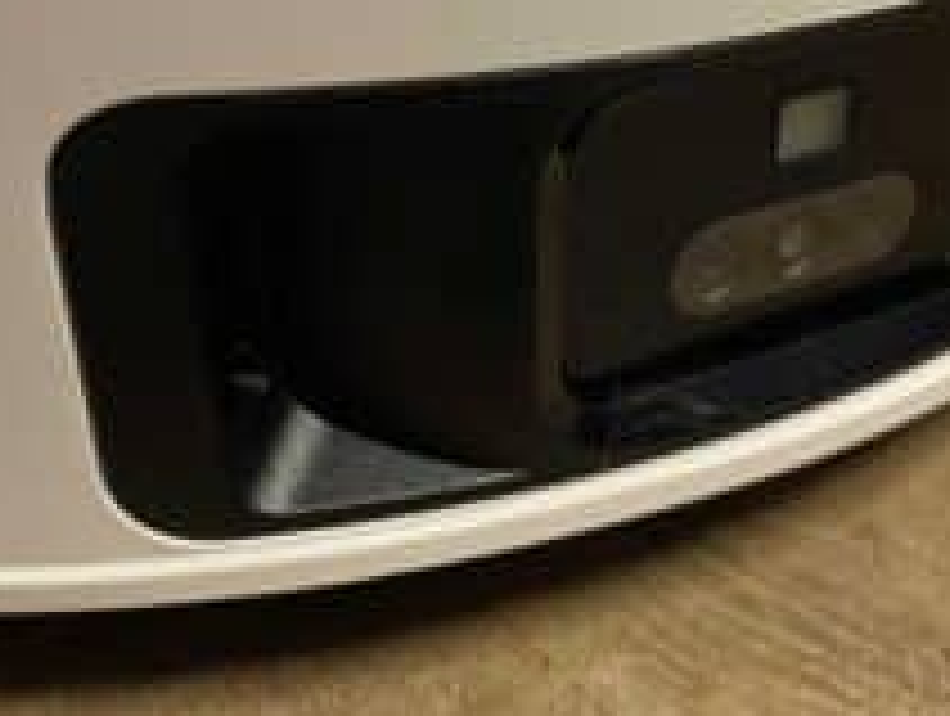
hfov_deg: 39.1
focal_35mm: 48
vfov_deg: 29.9
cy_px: 191
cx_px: 635
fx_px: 1320
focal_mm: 4.2
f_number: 1.6
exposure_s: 1/50
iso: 320
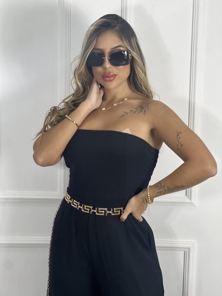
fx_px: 658
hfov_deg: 19.1
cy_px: 148
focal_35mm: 77
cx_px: 111
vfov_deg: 25.3
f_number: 2.8
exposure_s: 1/120
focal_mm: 9
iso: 160
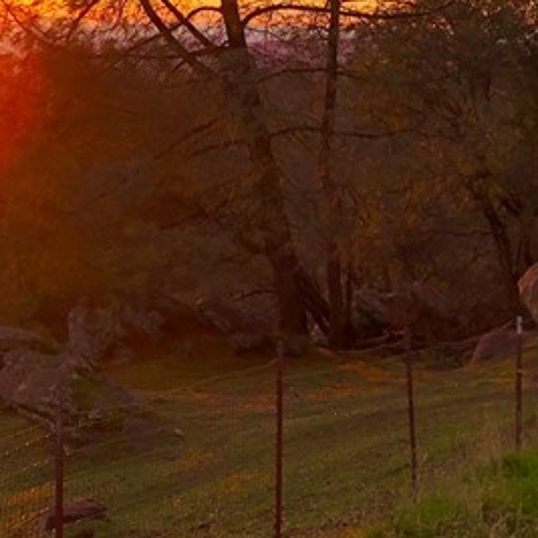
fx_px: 1670
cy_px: 44
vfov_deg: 18.0
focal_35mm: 95
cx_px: -87
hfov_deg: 17.5
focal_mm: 3.99
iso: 25
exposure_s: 1/120
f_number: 1.8
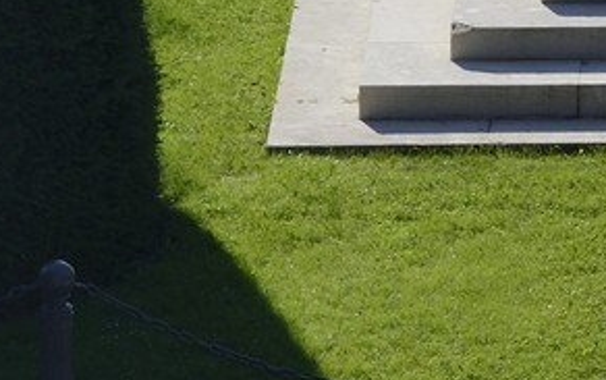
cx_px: 1314
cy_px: -635
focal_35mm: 1115
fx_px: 18429
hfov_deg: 1.9
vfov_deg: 1.2
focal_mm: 200
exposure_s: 1/250
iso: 200
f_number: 11
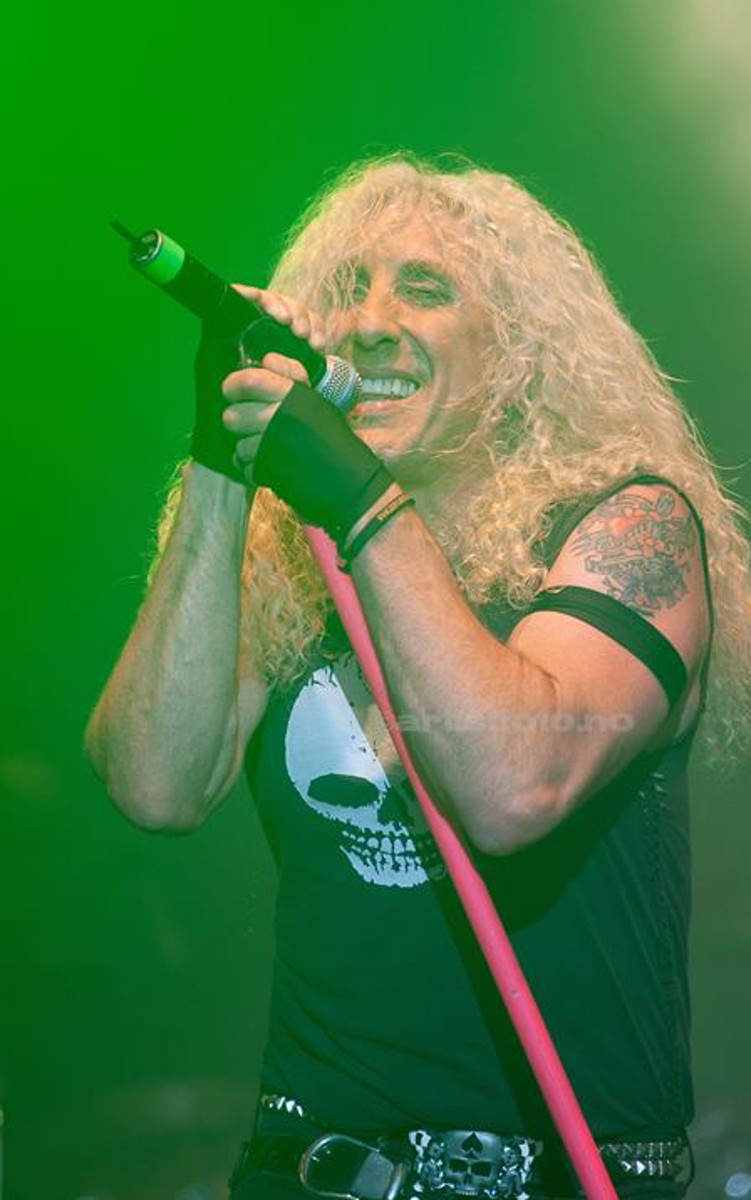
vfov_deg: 6.8
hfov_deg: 4.3
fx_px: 10045
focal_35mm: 307
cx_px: 387
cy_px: 600
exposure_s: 1/320
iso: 400
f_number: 3.5
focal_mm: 200
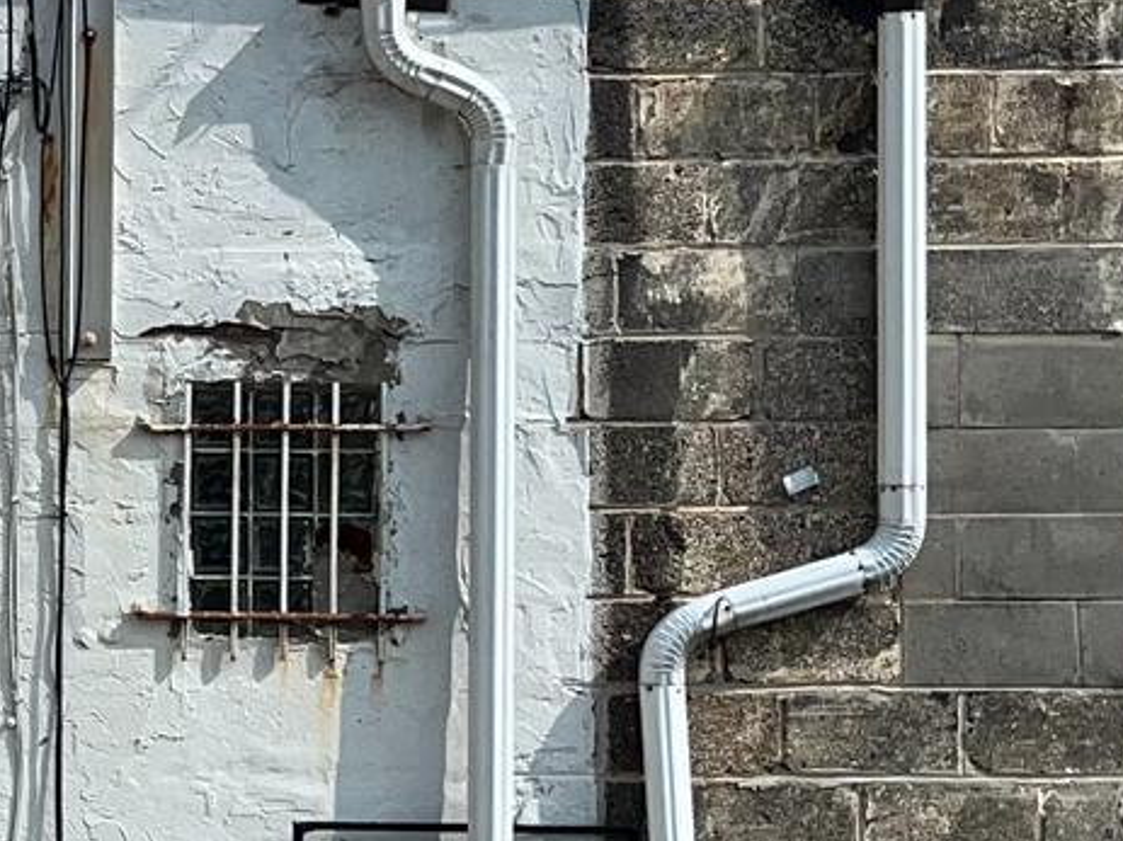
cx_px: -706
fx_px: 3730
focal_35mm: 115
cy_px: 514
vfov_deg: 12.9
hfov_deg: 15.4
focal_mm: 5.1
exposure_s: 1/6897
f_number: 1.6
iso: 50
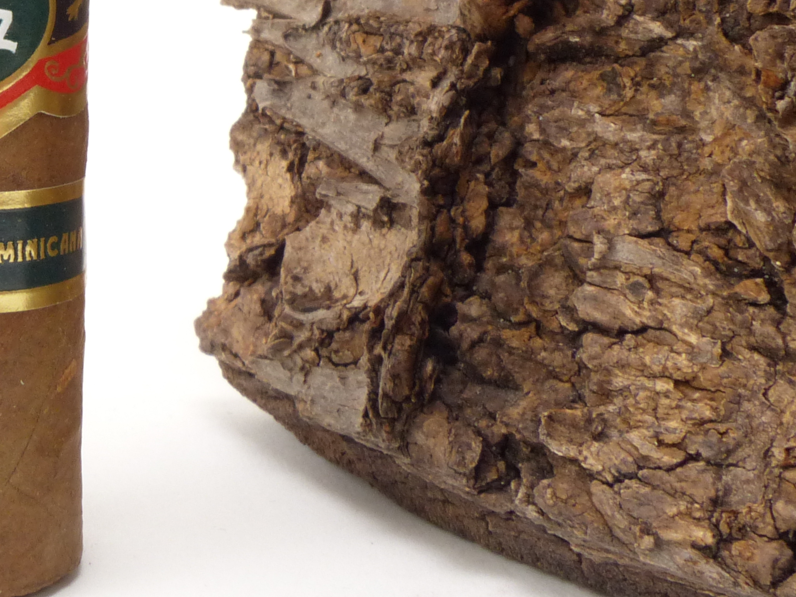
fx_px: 1656
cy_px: -5
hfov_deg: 25.7
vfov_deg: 19.8
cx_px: 6
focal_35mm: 72
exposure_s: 1/50
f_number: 8
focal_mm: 5.5
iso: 200
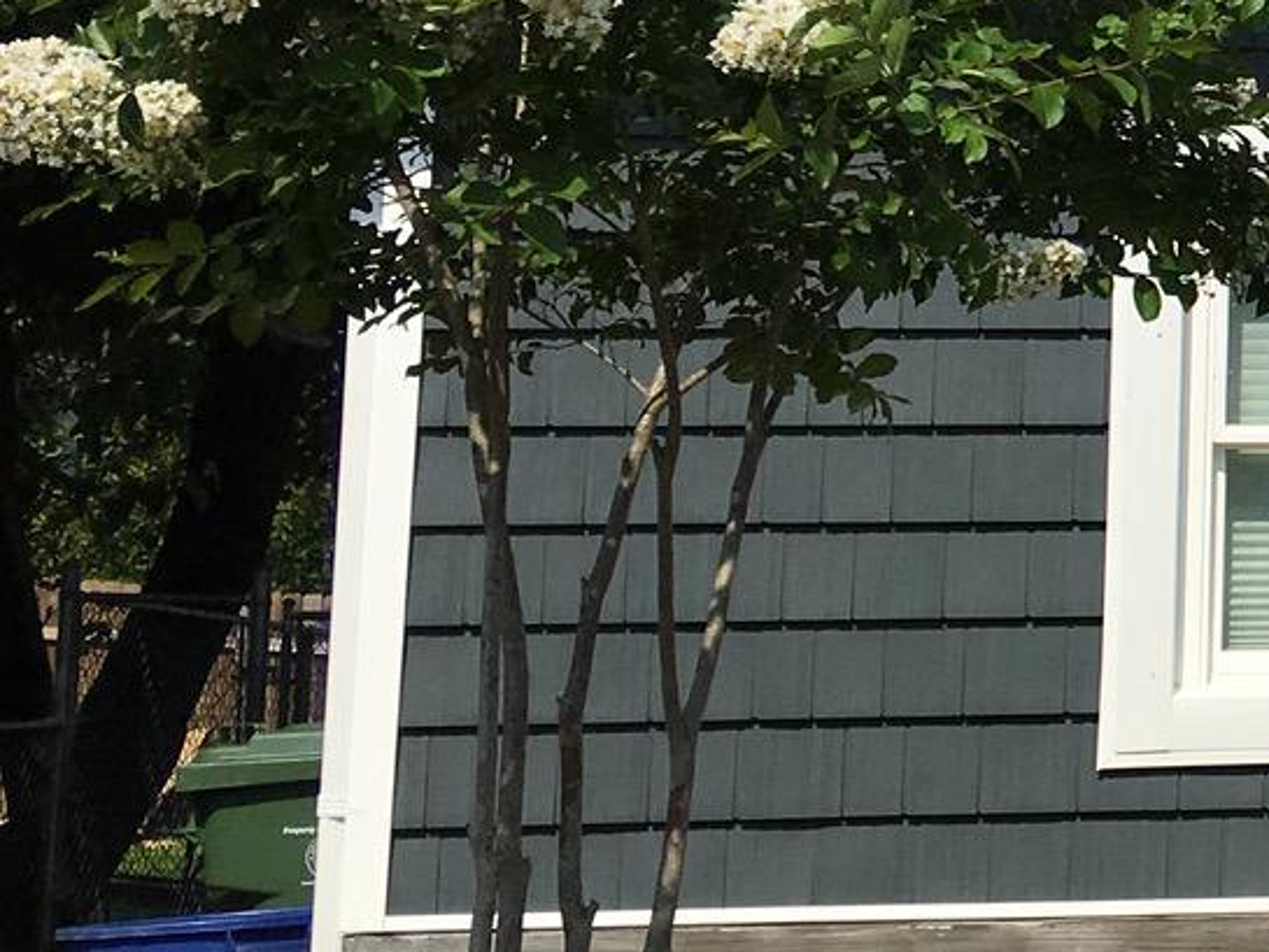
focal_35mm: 109
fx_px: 3997
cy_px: 151
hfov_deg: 15.6
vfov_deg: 13.5
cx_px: 2235
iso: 25
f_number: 2.2
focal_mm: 4.15
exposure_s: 1/2849
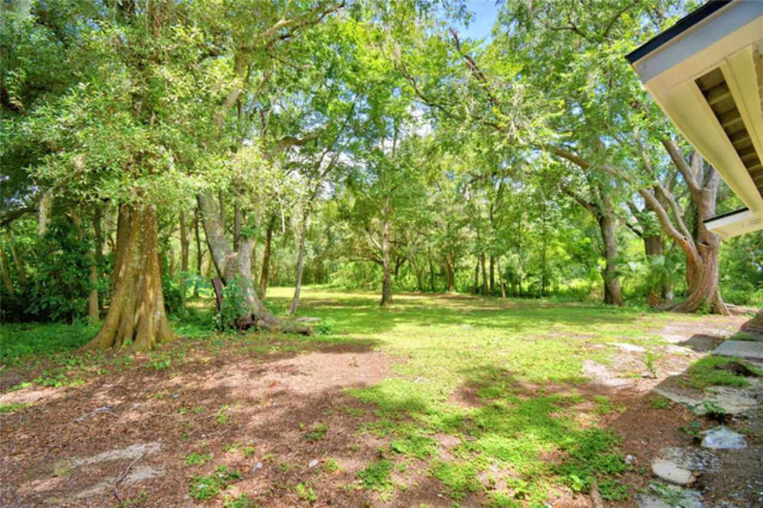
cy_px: 254
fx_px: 318
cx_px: 382
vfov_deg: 77.3
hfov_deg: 100.4
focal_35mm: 15
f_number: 4.5
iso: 200
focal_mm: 10
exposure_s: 1/500
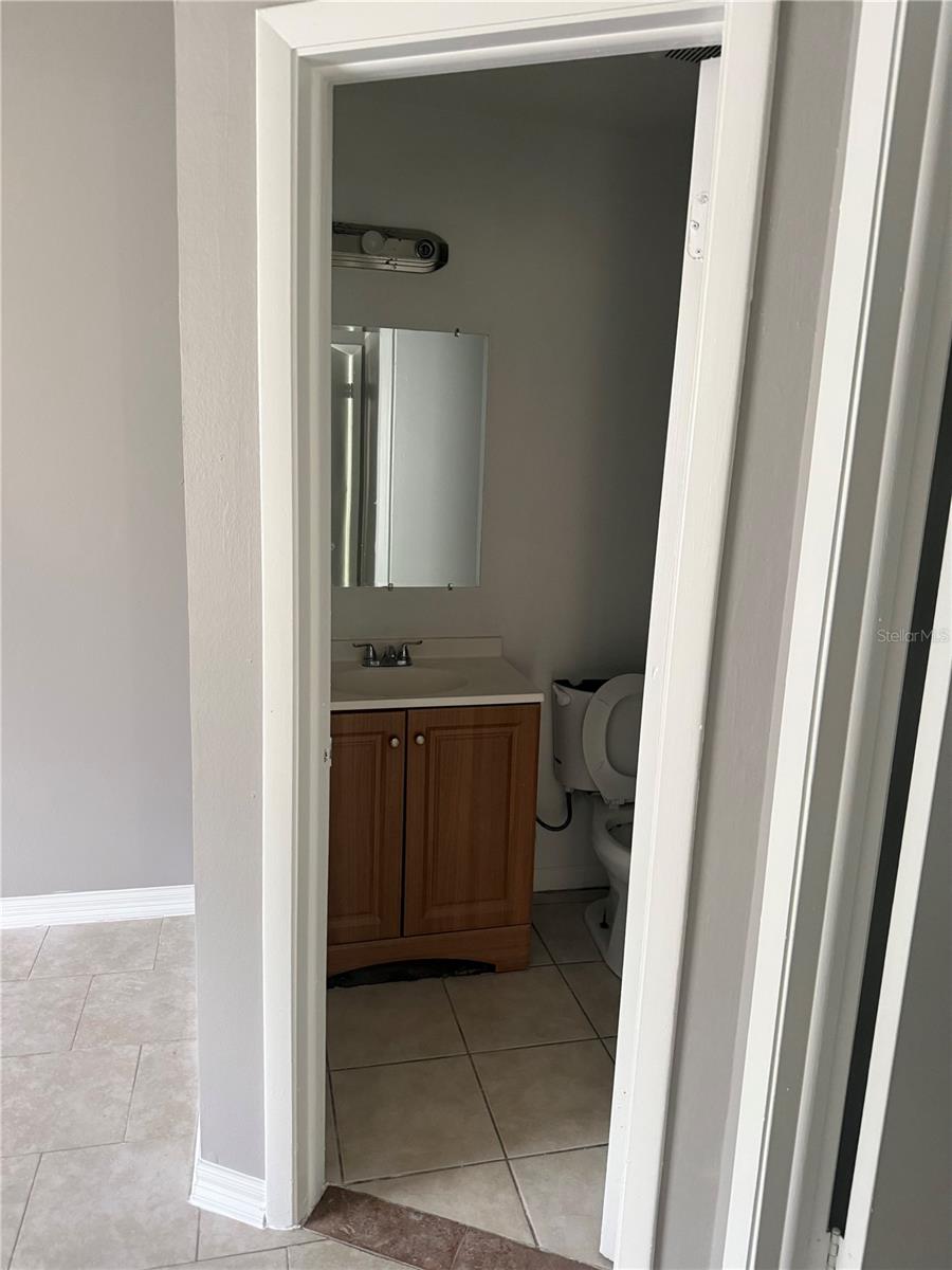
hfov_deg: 56.8
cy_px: 635
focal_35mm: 24
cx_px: 476
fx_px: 880
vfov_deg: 71.6
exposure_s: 1/60
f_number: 1.78
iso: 500
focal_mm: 6.76
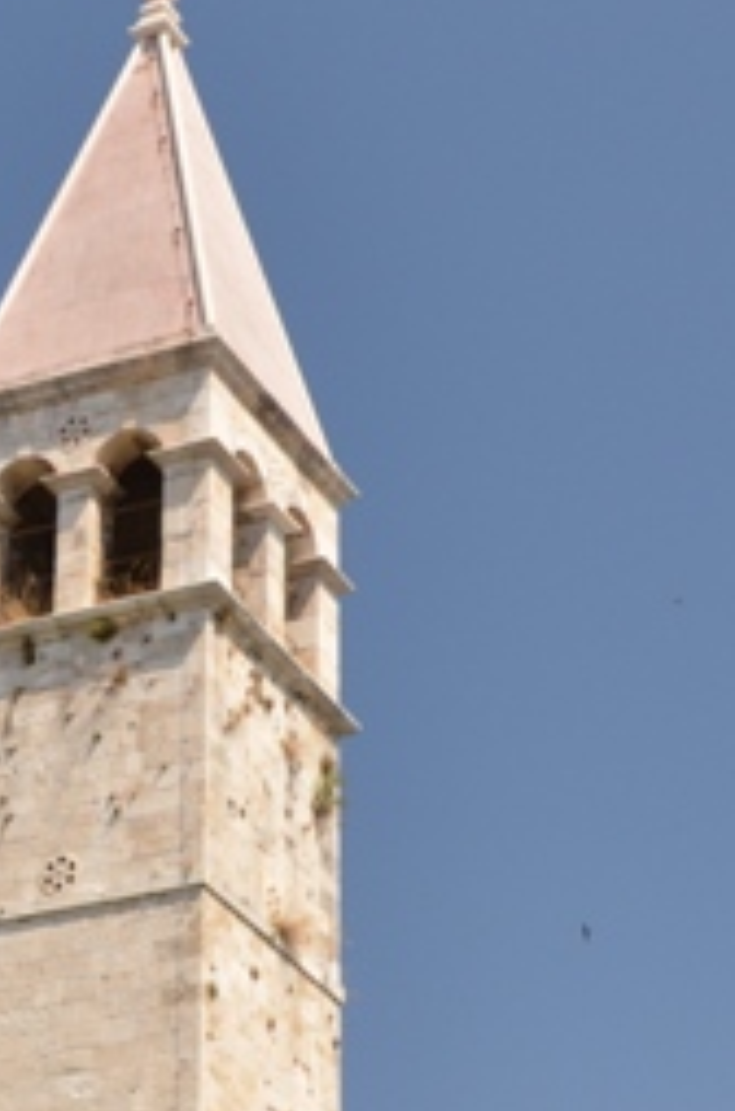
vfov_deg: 19.6
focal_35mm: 104
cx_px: 96
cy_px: 700
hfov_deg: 13.0
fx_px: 3202
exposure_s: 1/200
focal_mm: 22
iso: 200
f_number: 7.1
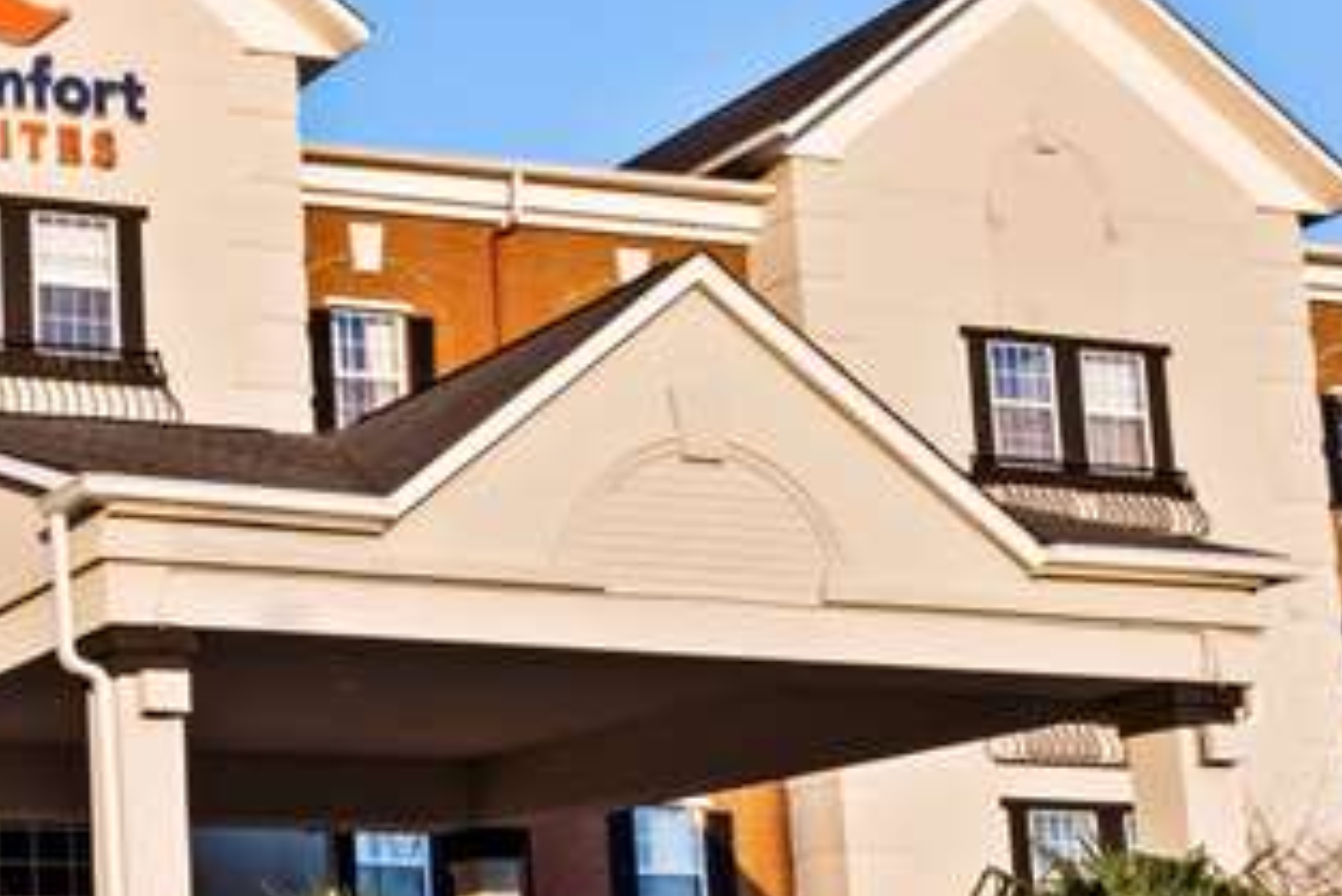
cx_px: -536
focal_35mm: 67
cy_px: 755
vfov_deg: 20.0
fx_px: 2499
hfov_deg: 24.8
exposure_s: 1/15
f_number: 16
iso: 320
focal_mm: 14
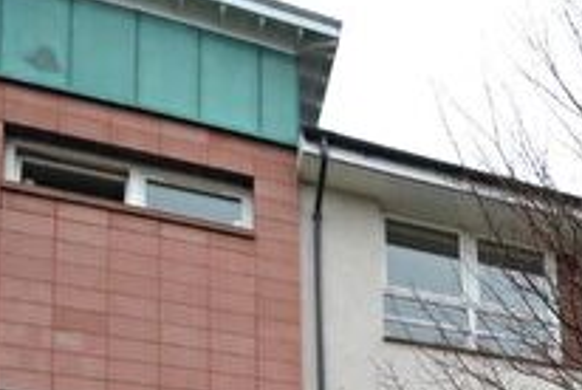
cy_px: 622
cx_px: 588
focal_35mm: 51
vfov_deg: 21.3
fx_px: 826
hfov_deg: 35.0
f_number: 5.6
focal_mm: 10
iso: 320
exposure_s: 1/125
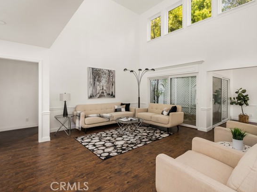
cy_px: 92
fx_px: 130
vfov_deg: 72.9
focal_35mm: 18
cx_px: 132
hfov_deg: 89.1
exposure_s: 1/10
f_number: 6.3
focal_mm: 15.5
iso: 100
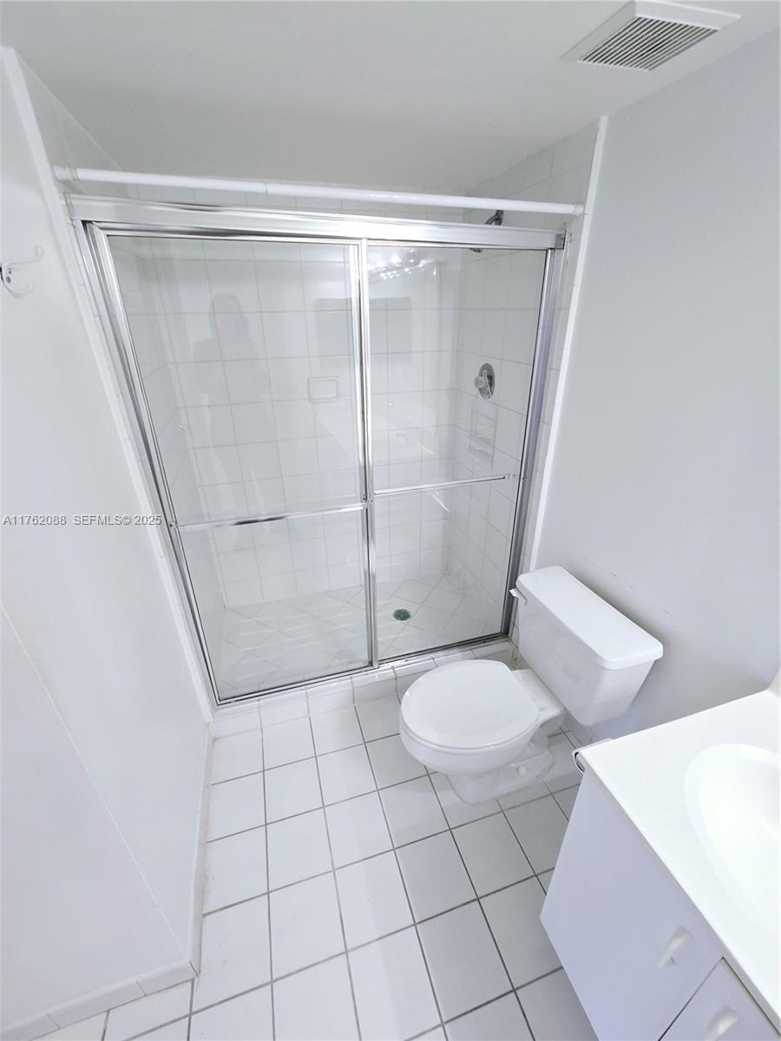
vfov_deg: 106.2
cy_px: 520
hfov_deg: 89.9
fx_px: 391
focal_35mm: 13
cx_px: 390
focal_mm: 2.2
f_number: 2.2
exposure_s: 1/60
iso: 125
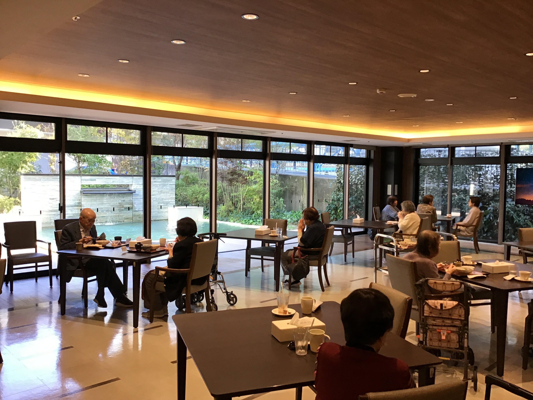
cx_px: 266
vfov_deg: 45.4
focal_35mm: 31
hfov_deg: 58.4
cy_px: 200
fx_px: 477
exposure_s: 1/30
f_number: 2.4
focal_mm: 3.3
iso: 32
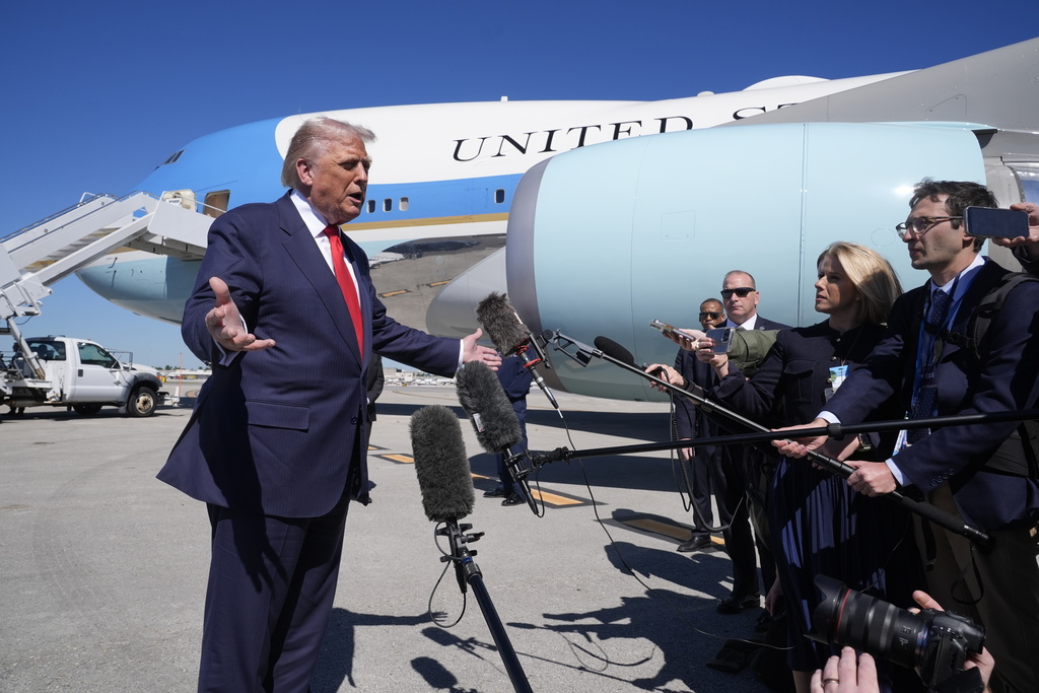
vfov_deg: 51.3
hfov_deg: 71.5
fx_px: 722
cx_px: 520
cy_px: 346
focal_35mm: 25
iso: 400
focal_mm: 25
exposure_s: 1/1600
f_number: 8
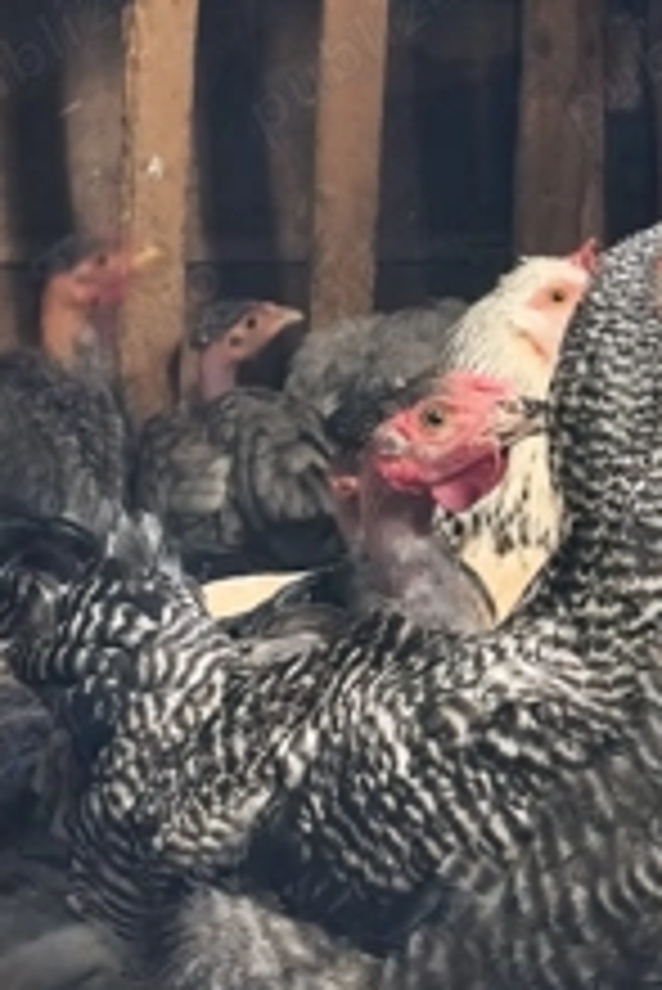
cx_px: 549
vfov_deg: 11.8
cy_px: 788
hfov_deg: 7.9
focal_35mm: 174
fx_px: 4792
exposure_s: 1/50
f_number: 1.65
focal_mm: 6.18
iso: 640
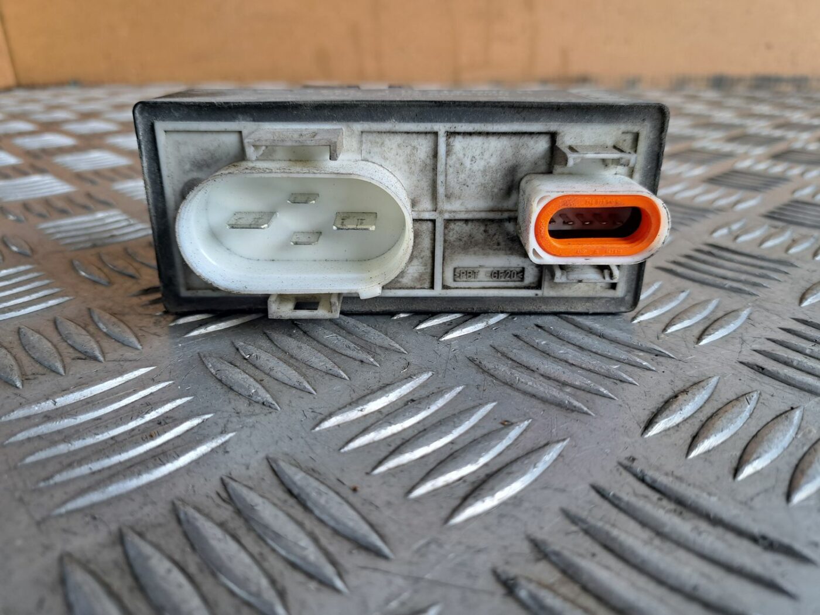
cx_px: 410
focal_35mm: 24
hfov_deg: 71.6
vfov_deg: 56.8
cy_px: 308
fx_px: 569
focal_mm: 5.23
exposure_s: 1/50
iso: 64
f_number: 1.8
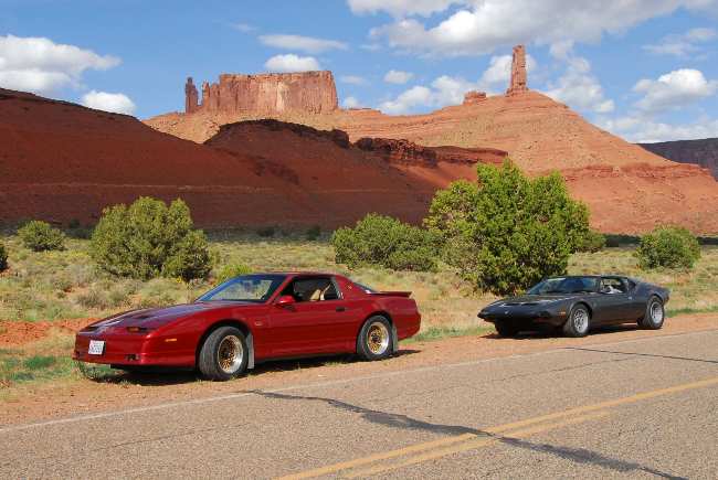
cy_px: 240
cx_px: 359
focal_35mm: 44
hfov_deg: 44.9
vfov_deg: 30.9
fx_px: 869
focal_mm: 29
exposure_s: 1/640
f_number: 13
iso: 800
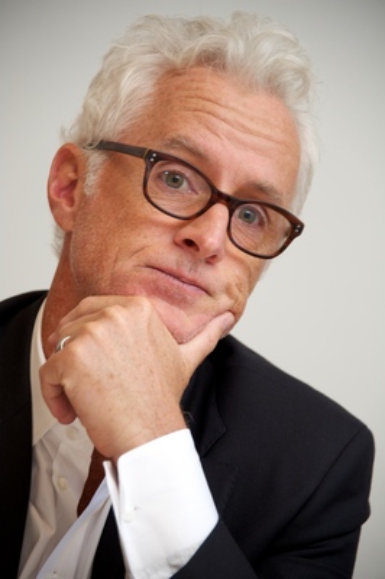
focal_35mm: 230
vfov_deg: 9.0
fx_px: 3696
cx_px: 192
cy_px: 290
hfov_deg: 6.0
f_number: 5.6
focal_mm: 230
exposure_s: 1/60
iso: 500
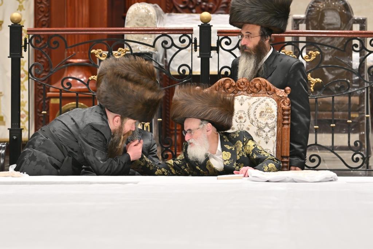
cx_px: 186
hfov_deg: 8.6
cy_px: 124
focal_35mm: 240
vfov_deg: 5.7
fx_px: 2486
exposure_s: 1/250
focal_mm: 160
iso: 200
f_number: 2.8
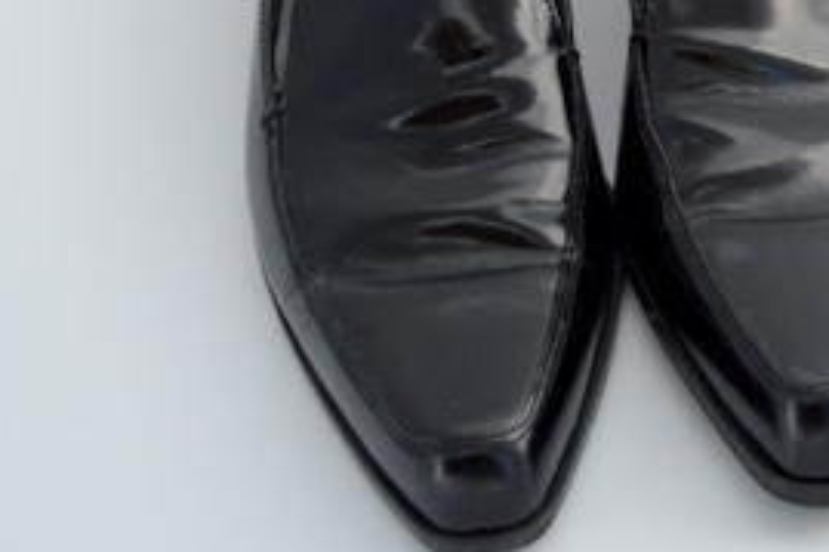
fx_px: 2877
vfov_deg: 10.8
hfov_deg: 15.8
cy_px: -25
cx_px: 998
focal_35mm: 125
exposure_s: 1/125
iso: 100
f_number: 5.6
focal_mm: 32
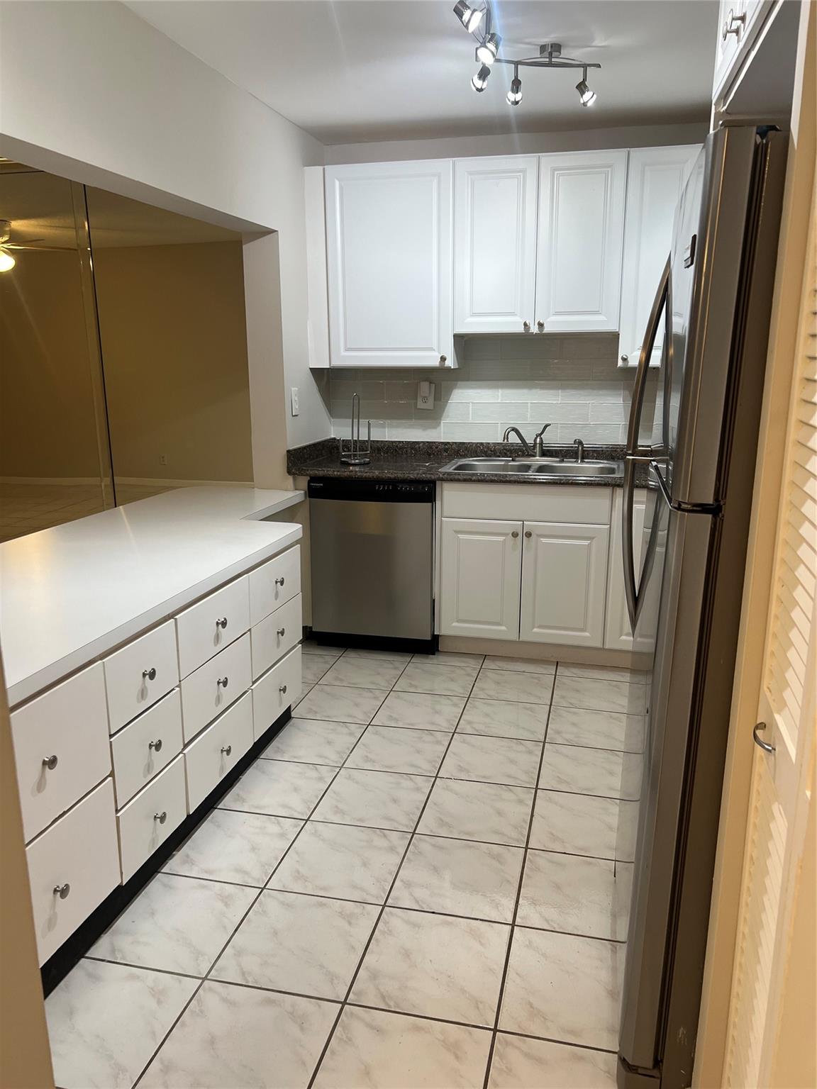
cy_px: 544
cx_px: 408
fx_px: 818
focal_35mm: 26
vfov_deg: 67.3
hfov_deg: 53.1
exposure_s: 1/120
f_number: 1.5
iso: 100
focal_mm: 5.7
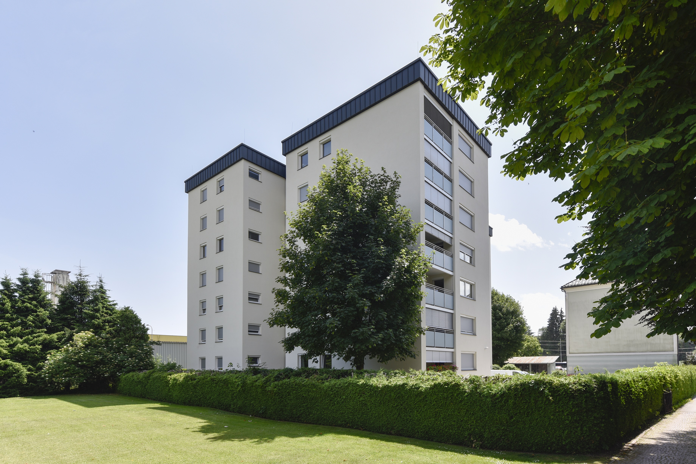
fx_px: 271
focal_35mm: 14
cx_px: 348
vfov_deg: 81.2
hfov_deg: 104.2
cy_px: 232
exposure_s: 1/160
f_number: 8
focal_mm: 14
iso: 100
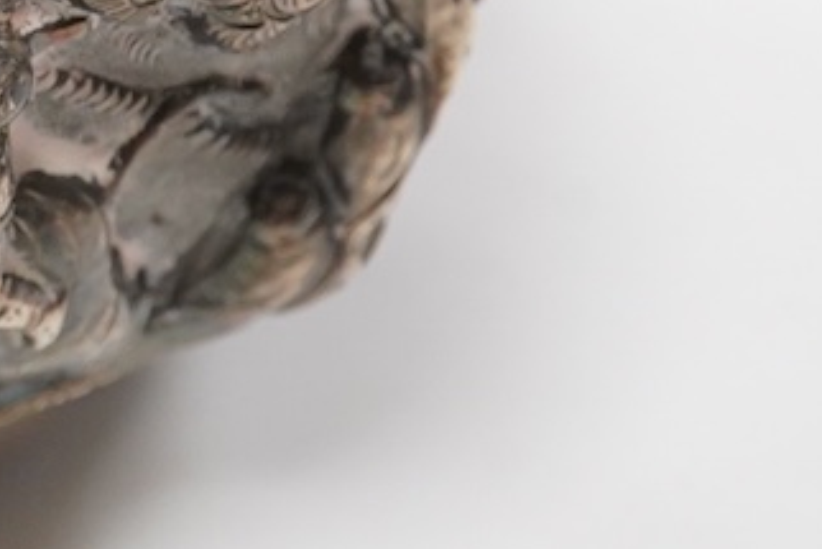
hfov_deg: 12.2
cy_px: -133
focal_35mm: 157
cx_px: -565
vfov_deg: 8.6
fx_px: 3586
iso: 2500
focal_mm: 30
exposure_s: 1/100
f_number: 14
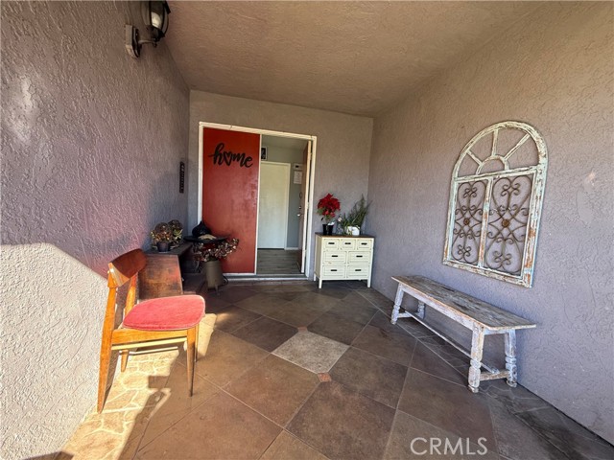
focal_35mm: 14
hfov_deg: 102.1
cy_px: 230
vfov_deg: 85.7
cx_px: 307
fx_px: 248
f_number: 2.2
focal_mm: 2.22
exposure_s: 1/99
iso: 125
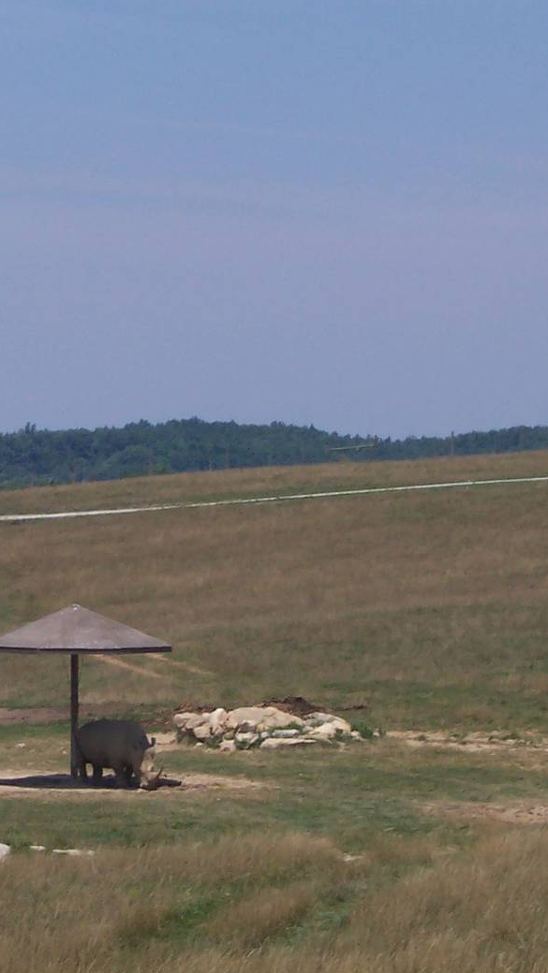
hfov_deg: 6.5
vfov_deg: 11.6
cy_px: 523
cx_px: 7
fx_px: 4805
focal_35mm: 186
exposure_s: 1/250
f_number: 9.5
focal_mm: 16.8
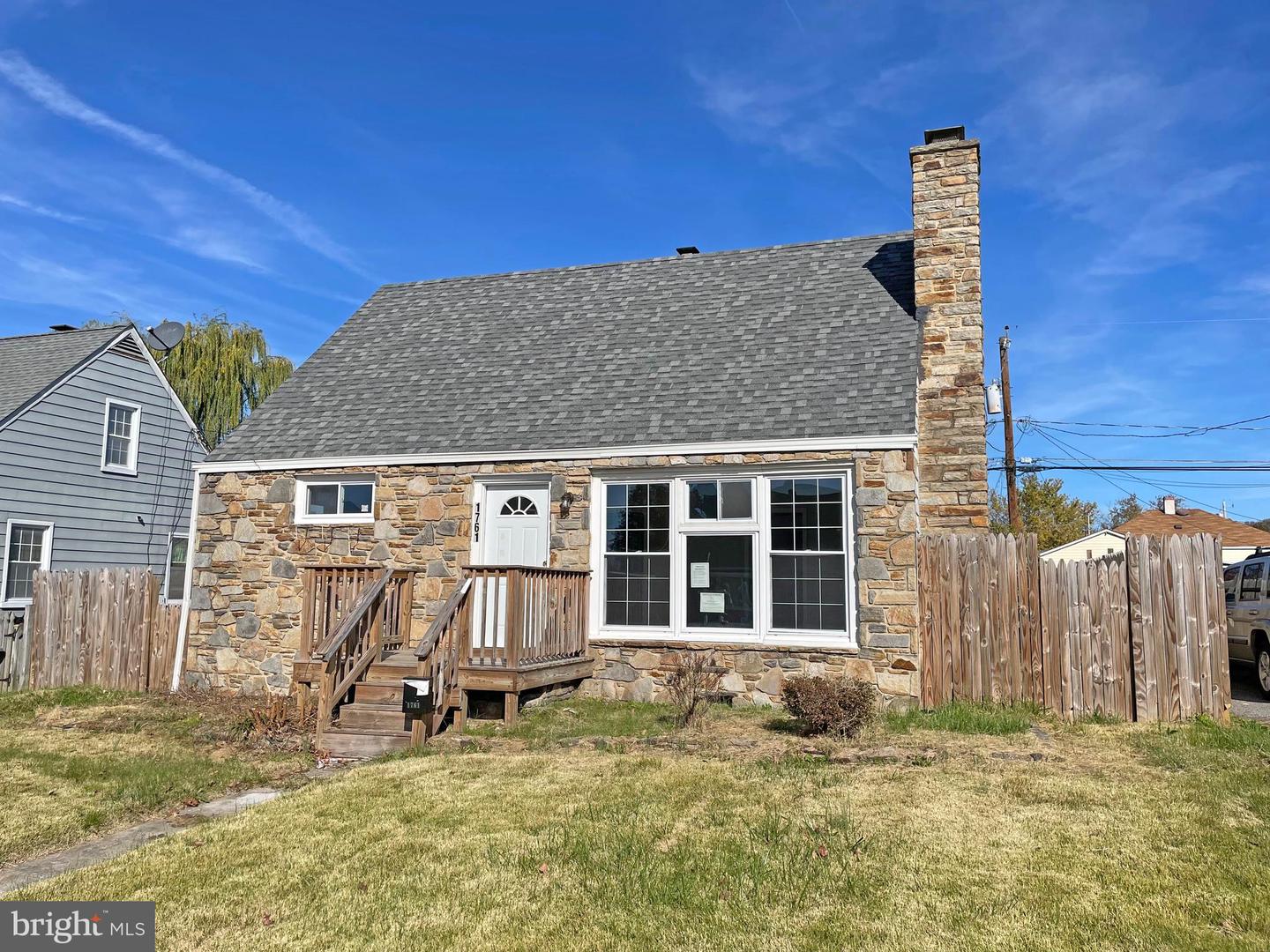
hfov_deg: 67.3
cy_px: 476
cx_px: 635
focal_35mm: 26
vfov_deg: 53.1
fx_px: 954
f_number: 1.6
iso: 32
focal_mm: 4.2
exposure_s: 1/5291
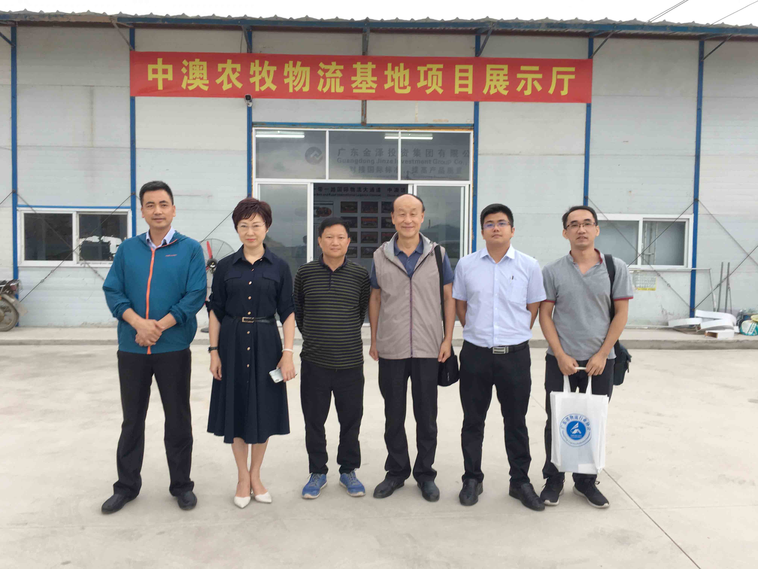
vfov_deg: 48.2
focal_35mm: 29
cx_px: 379
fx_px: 635
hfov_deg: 61.7
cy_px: 284
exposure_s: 1/100
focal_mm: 4.15
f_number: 2.2
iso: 25
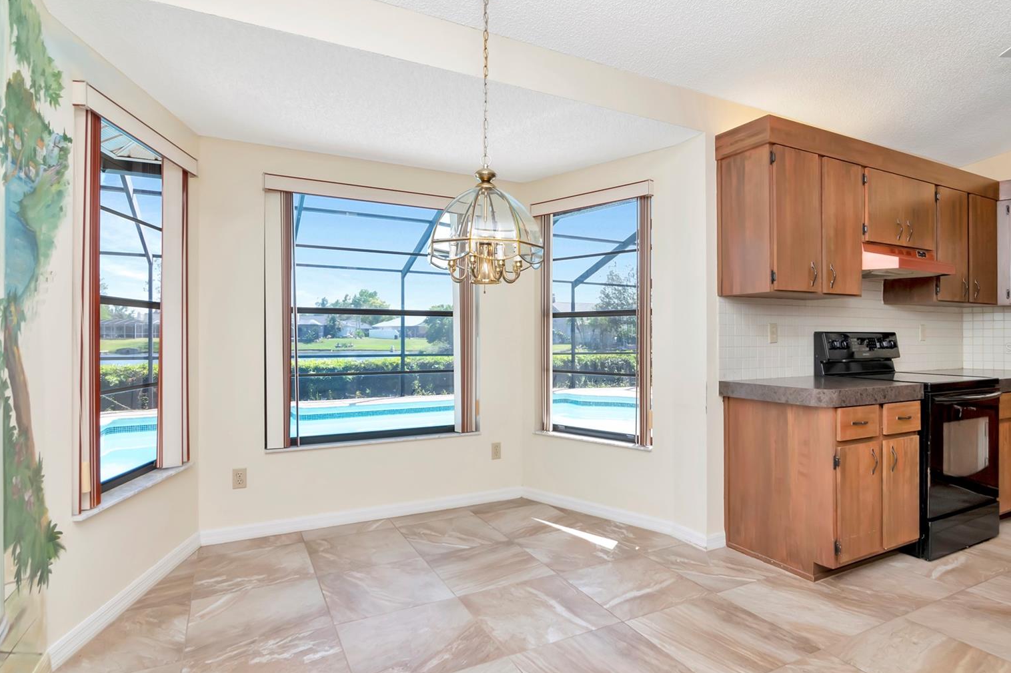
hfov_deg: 86.8
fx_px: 533
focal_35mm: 19
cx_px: 532
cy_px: 348
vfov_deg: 64.5
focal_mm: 12
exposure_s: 1/160
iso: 1000
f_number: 10
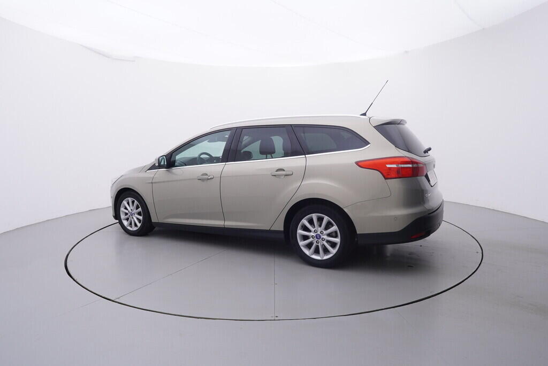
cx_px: 274
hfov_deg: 77.3
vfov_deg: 56.2
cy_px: 183
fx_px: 343
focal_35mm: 22
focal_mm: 15
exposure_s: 1/80
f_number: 5
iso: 200
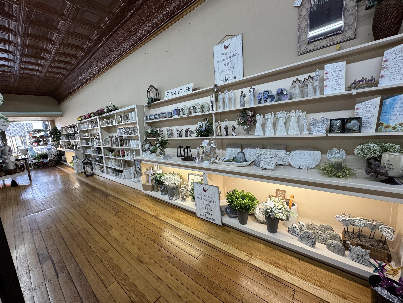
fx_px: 163
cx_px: 202
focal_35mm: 14
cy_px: 152
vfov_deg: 85.7
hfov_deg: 102.1
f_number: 2.2
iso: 100
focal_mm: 2.22
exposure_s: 1/120
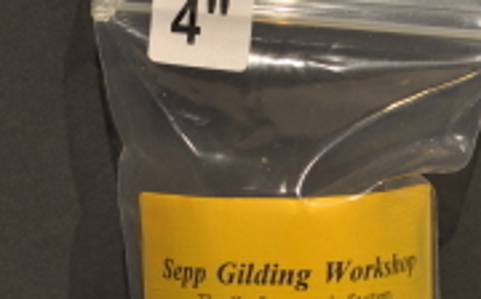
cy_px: 374
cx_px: 321
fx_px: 1741
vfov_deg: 9.7
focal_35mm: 133
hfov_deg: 15.7
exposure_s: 1/125
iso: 400
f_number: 5.6
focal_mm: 26
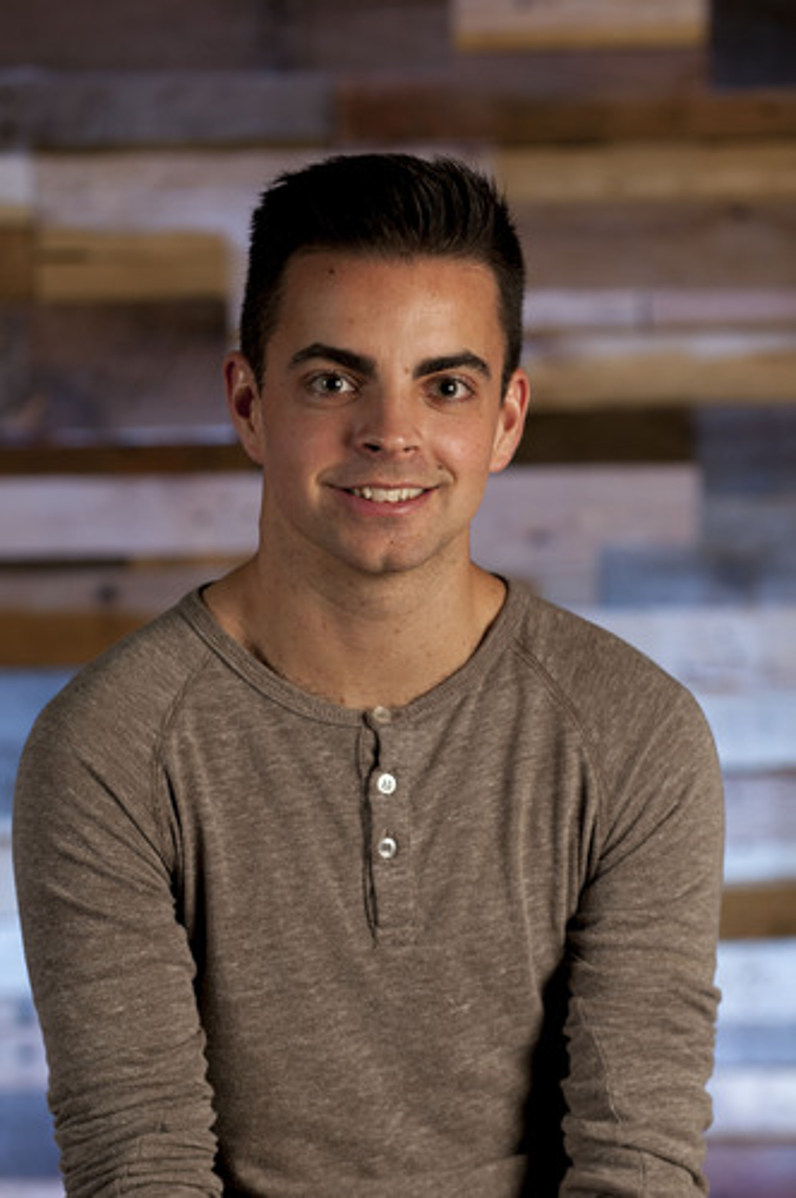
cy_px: 599
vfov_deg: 10.2
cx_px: 398
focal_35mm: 202
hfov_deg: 6.8
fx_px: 6734
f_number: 4
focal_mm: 135
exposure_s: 1/40
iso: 400
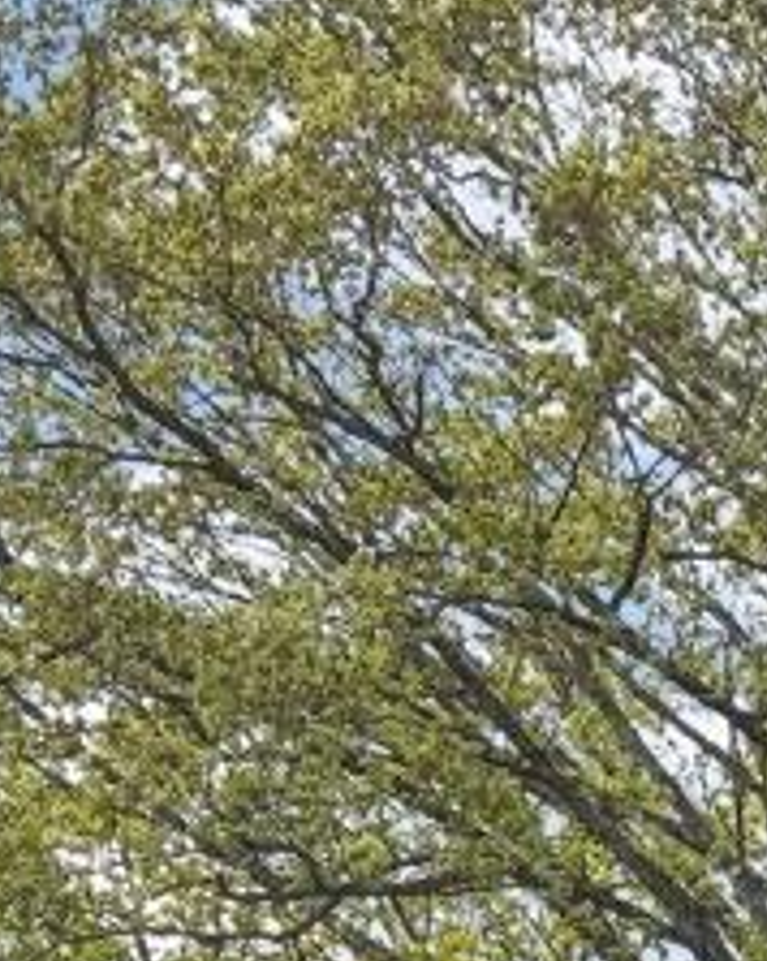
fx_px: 3464
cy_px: 1997
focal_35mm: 122
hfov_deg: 10.1
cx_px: 2154
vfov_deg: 13.3
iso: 1000
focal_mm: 19.3
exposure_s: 1/1000
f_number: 8
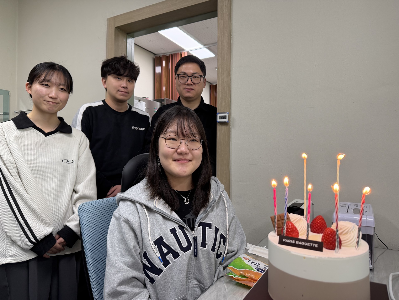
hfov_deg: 71.6
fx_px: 277
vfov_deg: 56.8
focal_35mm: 24
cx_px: 200
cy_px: 150
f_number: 1.78
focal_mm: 6.76
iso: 160
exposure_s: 1/120
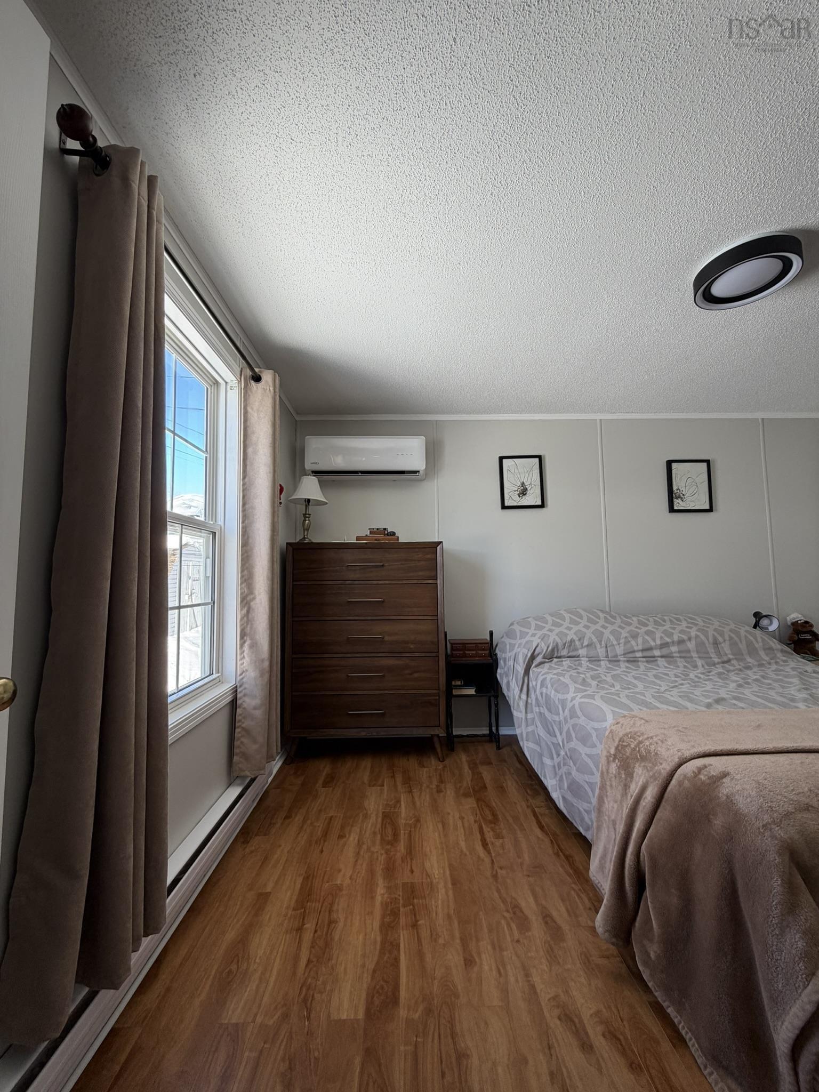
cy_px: 546
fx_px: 442
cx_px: 410
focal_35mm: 14
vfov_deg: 102.1
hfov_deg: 85.7
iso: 64
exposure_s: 1/121
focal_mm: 2.22
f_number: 2.2
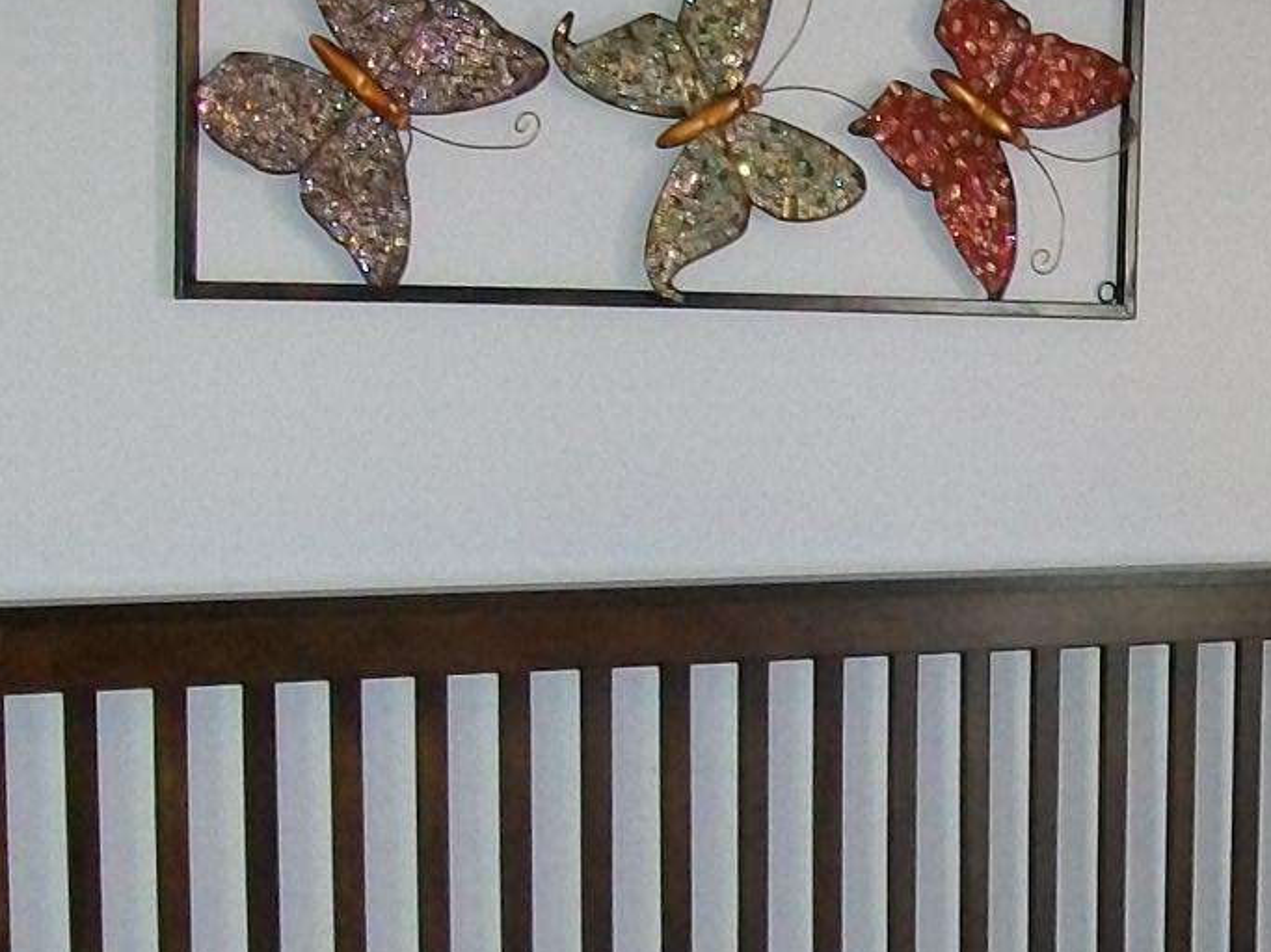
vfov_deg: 13.5
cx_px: 1429
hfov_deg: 17.5
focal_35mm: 108
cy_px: 963
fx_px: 3965
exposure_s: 1/30
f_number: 2.7
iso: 160
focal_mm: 6
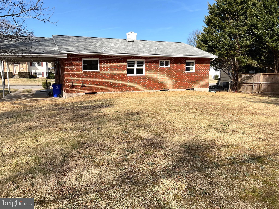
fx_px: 234
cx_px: 140
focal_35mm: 29
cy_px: 104
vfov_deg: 48.2
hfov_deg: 61.7
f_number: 1.8
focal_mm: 3
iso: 16
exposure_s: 1/1730
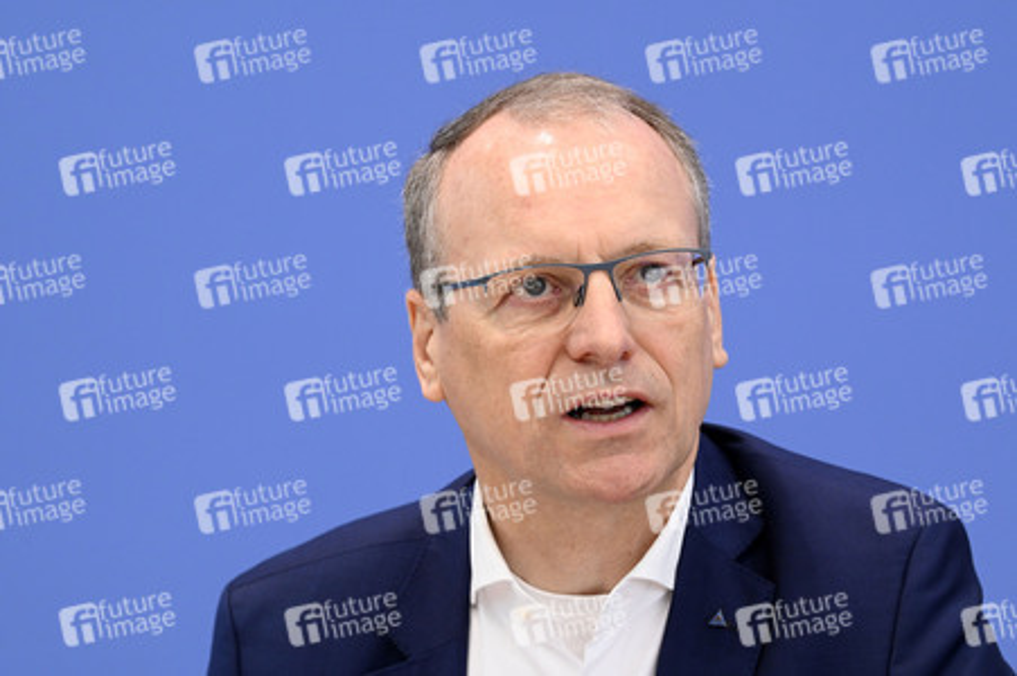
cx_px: 508
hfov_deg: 12.8
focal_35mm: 160
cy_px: 338
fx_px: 4517
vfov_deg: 8.6
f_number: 6.3
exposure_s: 1/500
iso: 4000
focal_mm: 160
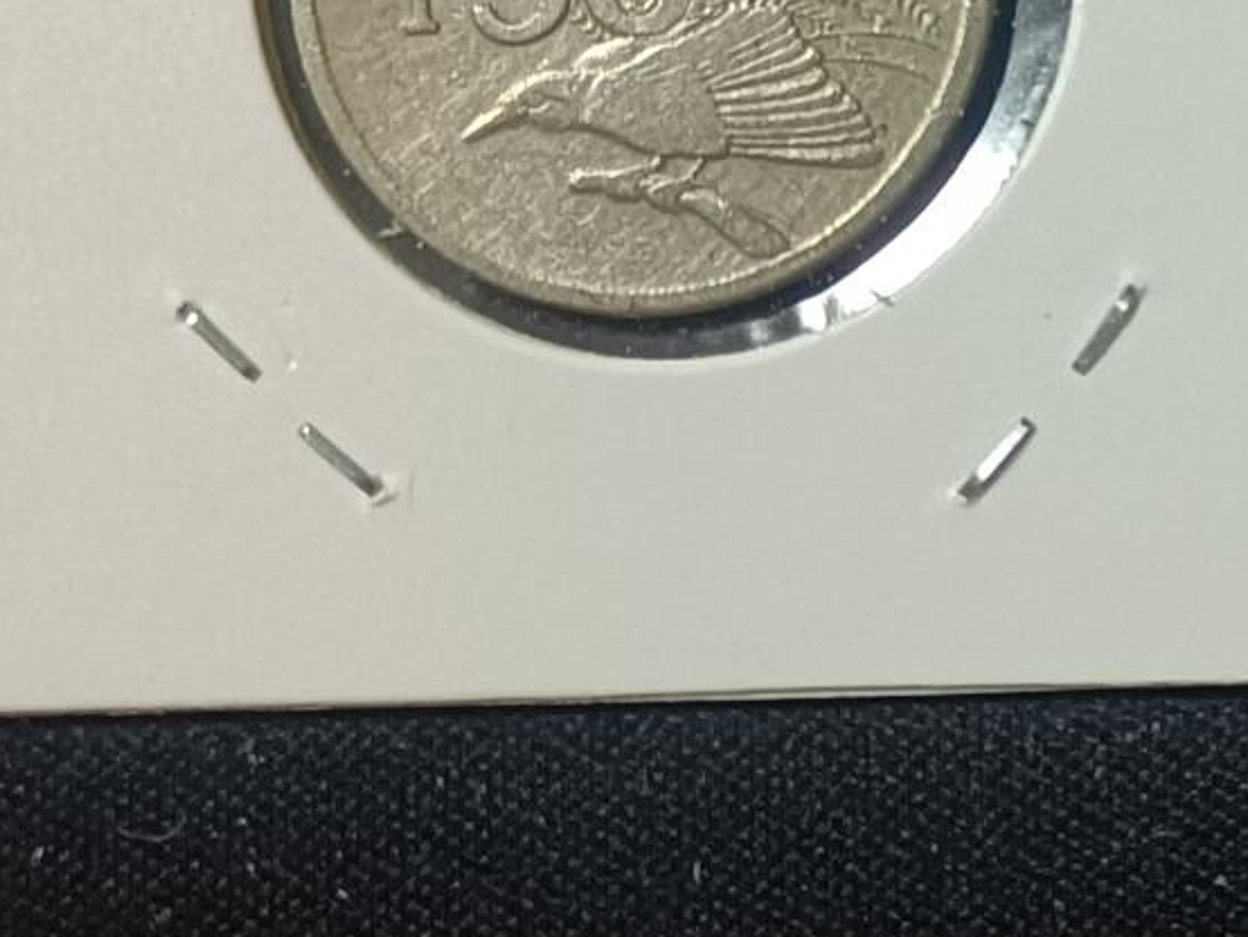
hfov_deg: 19.4
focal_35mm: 96
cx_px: 1444
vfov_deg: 15.2
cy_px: 81
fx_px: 3463
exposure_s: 1/33.3
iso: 1330
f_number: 1.8
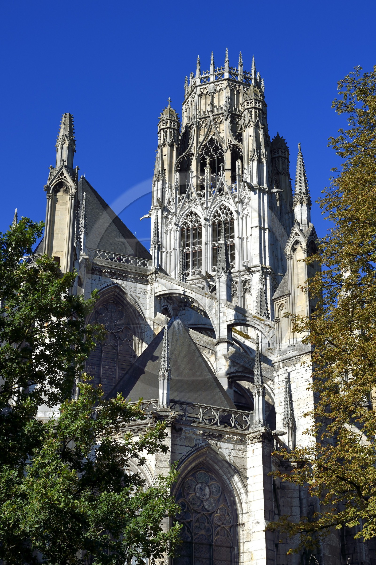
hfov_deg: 21.9
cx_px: 188
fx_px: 973
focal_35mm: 62
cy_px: 282
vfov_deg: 32.4
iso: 200
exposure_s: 1/250
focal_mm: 62
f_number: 14
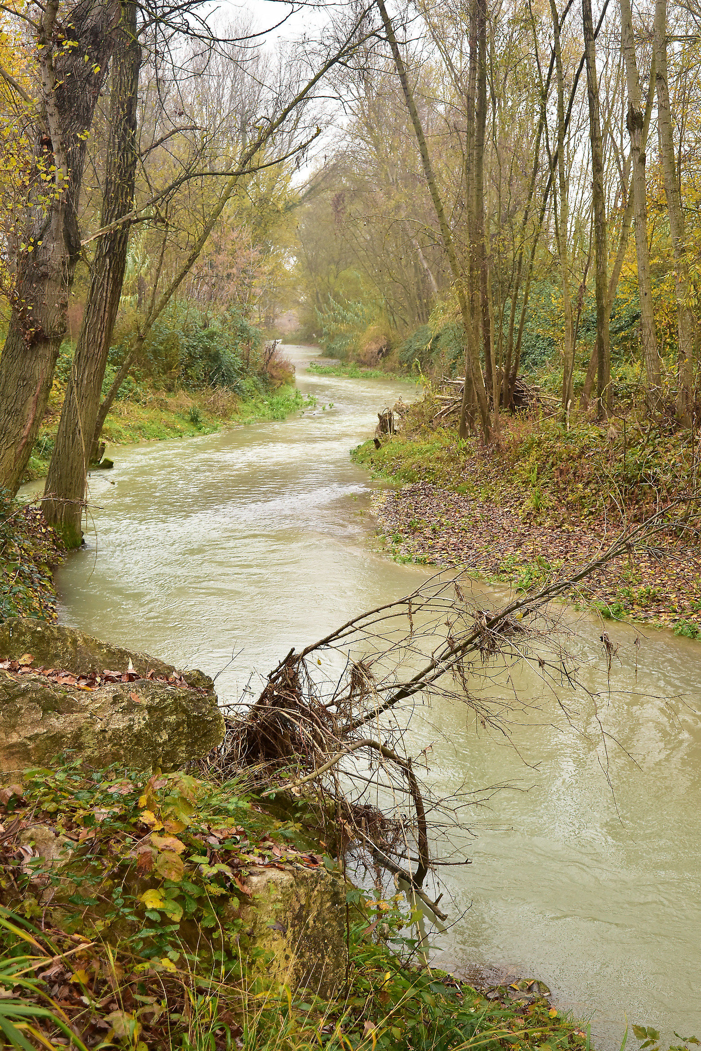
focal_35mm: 39
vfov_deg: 49.6
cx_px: 350
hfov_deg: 34.2
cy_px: 526
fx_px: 1139
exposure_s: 1/250
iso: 400
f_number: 4
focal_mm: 26
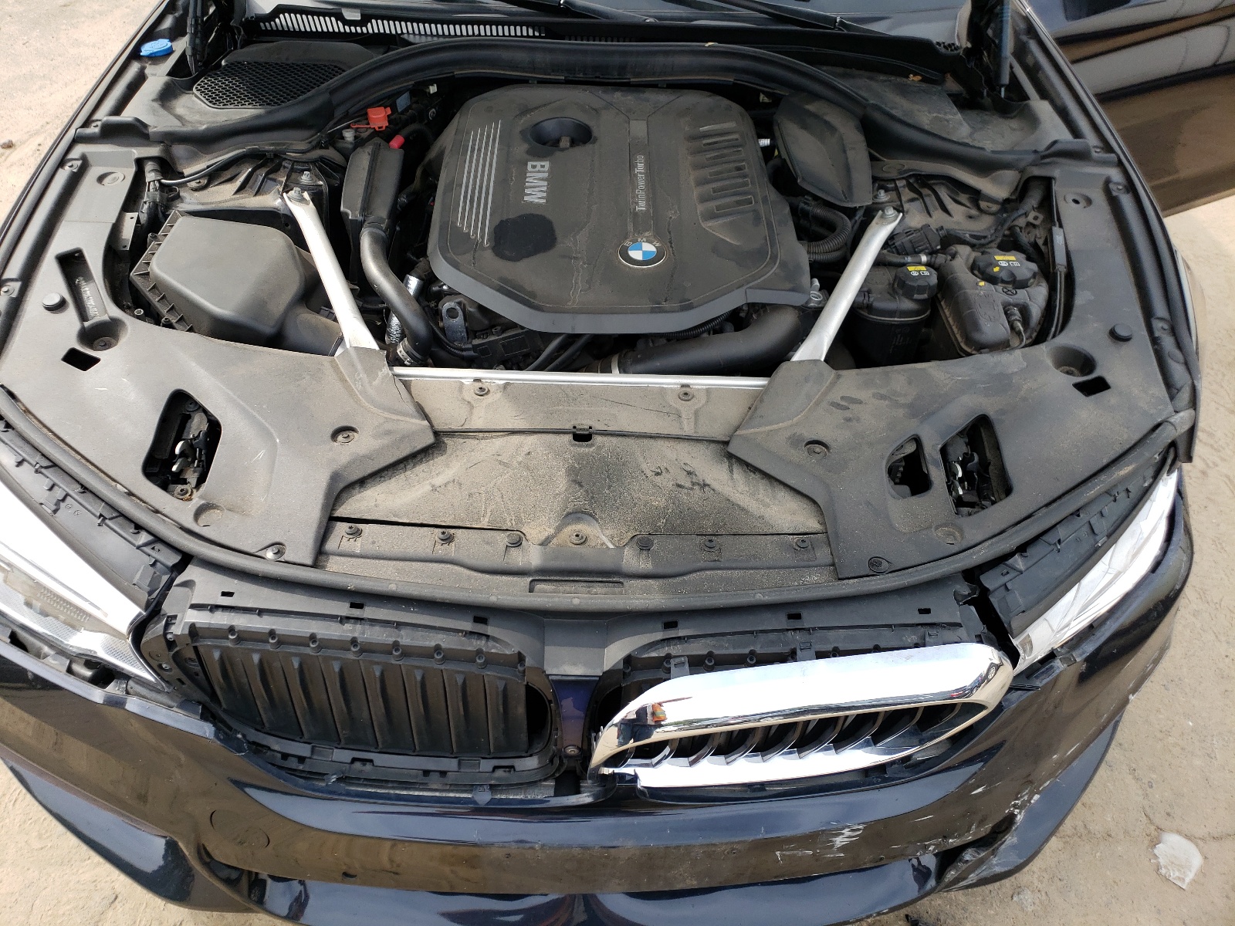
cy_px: 463
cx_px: 618
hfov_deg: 67.3
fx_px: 928
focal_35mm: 26
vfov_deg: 53.1
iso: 50
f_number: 1.5
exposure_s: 1/714
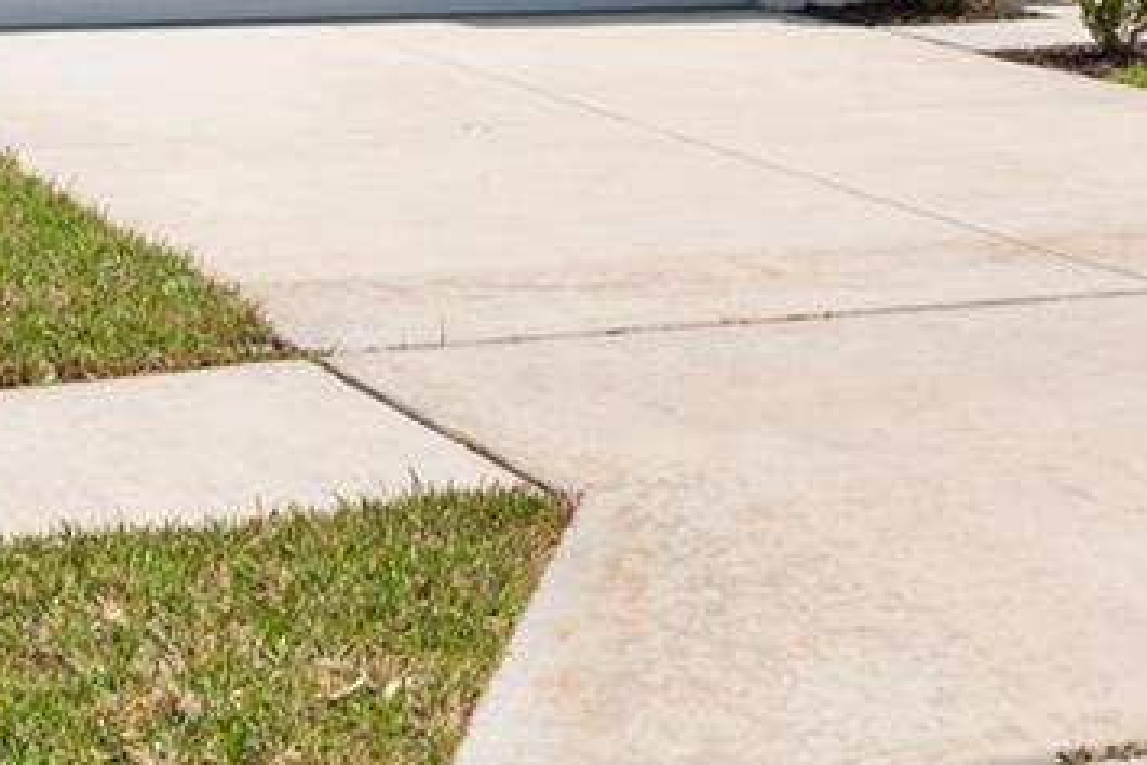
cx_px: 580
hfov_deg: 21.5
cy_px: -229
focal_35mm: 95
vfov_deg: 13.8
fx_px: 3027
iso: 250
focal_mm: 21
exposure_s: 1/2000
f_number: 6.3
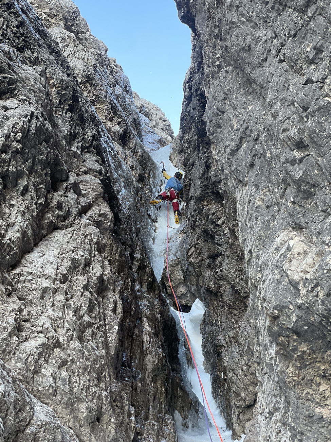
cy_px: 221
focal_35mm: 52
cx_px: 166
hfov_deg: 28.0
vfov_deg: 36.8
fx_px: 663
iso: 50
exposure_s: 1/99
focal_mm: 6
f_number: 2
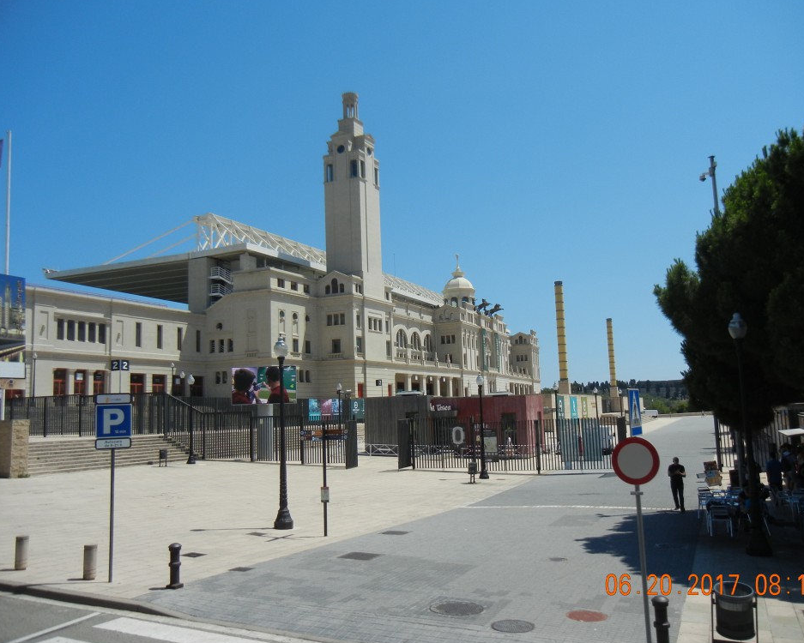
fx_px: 762
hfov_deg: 55.6
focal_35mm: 32
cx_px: 436
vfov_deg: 45.8
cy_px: 324
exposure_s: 1/648
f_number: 7
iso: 160
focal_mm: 5.4
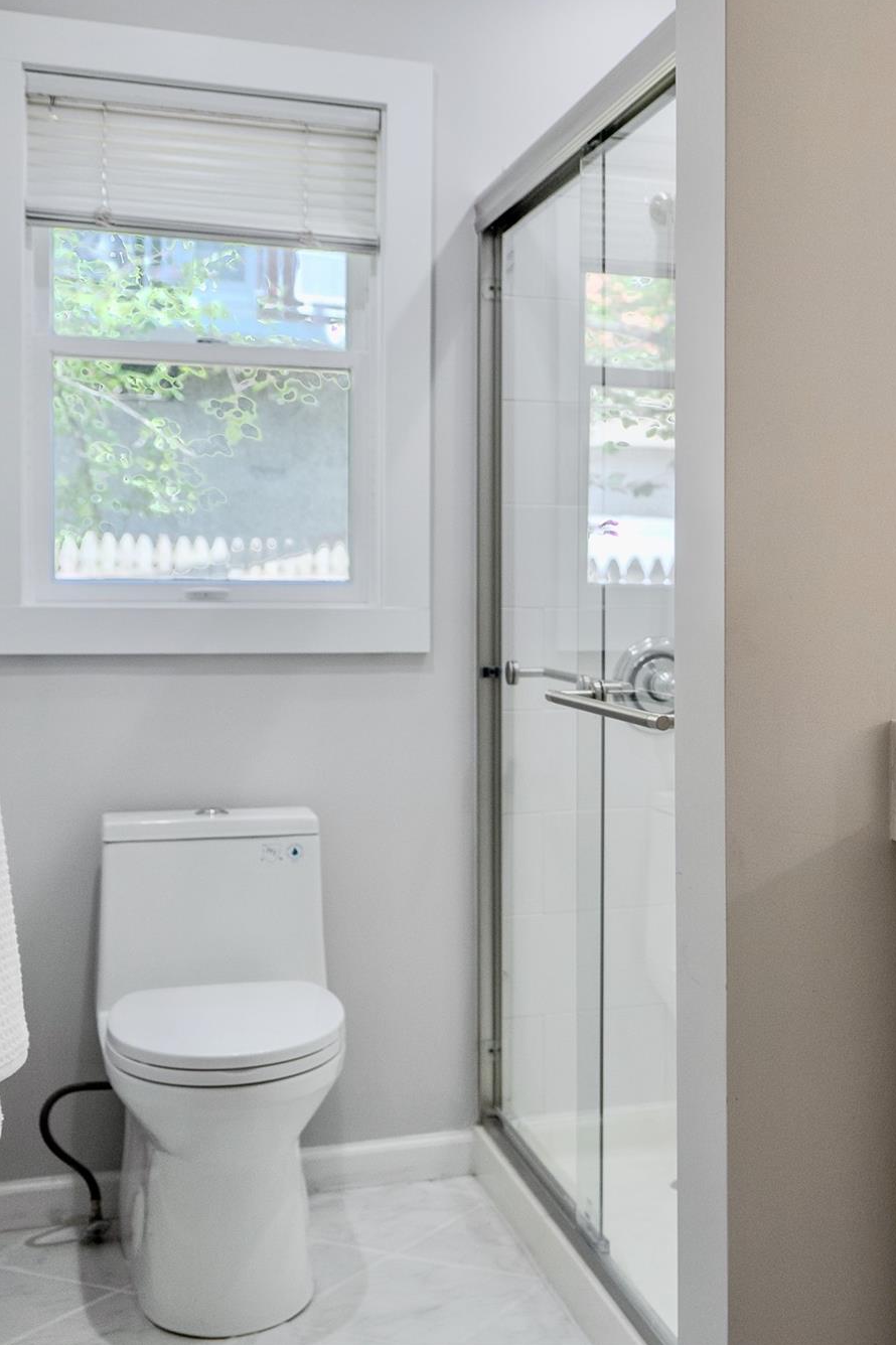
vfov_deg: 42.8
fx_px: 1718
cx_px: 885
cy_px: 660
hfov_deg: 27.6
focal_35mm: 46
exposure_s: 1/400
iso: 400
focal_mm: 20
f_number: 2.8
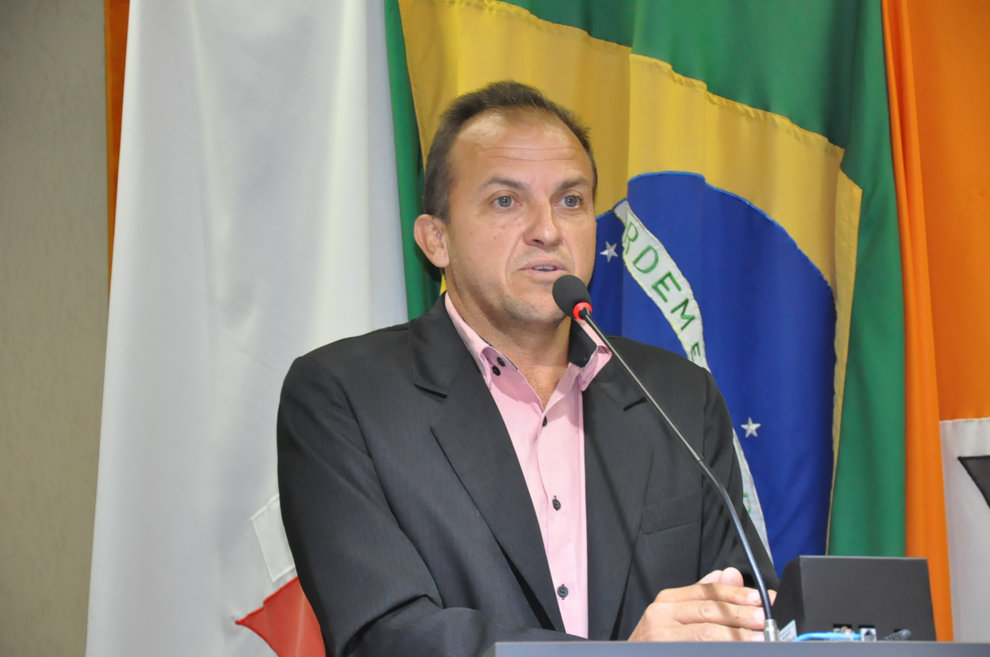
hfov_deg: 18.2
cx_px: 495
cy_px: 328
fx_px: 3090
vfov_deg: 12.1
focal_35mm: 112
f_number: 5.3
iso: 2000
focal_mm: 75
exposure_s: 1/60
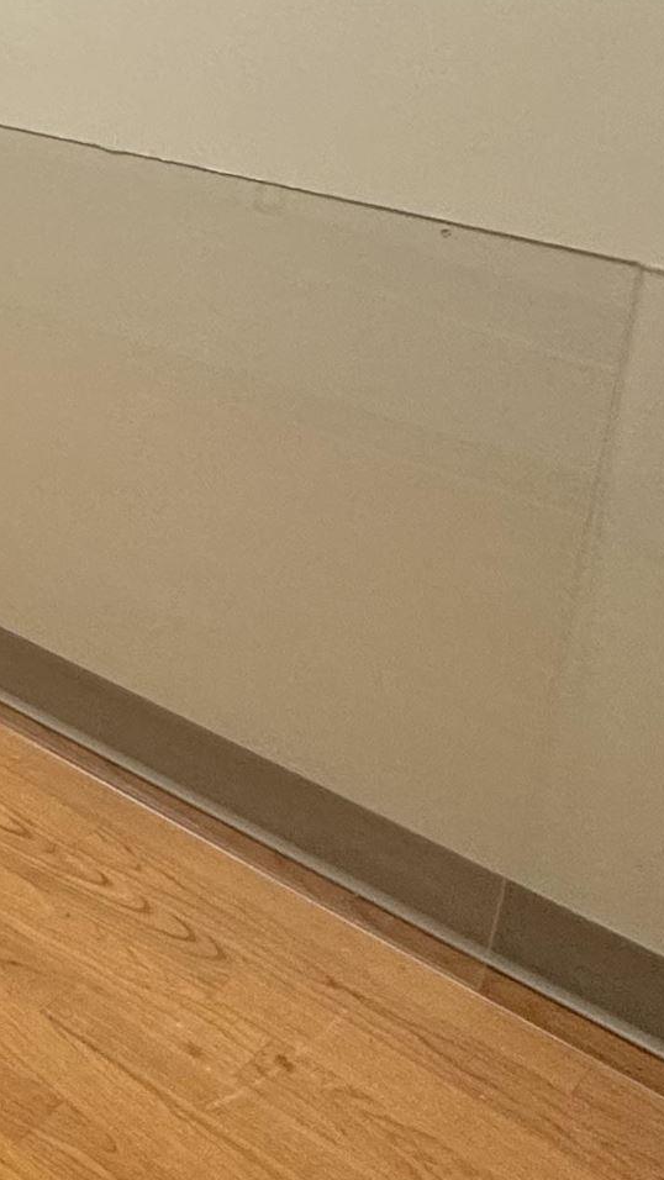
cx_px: -732
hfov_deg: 16.8
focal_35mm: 49
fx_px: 1533
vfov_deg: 38.2
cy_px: 44
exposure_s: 1/60
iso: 160
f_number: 2.2
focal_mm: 2.22
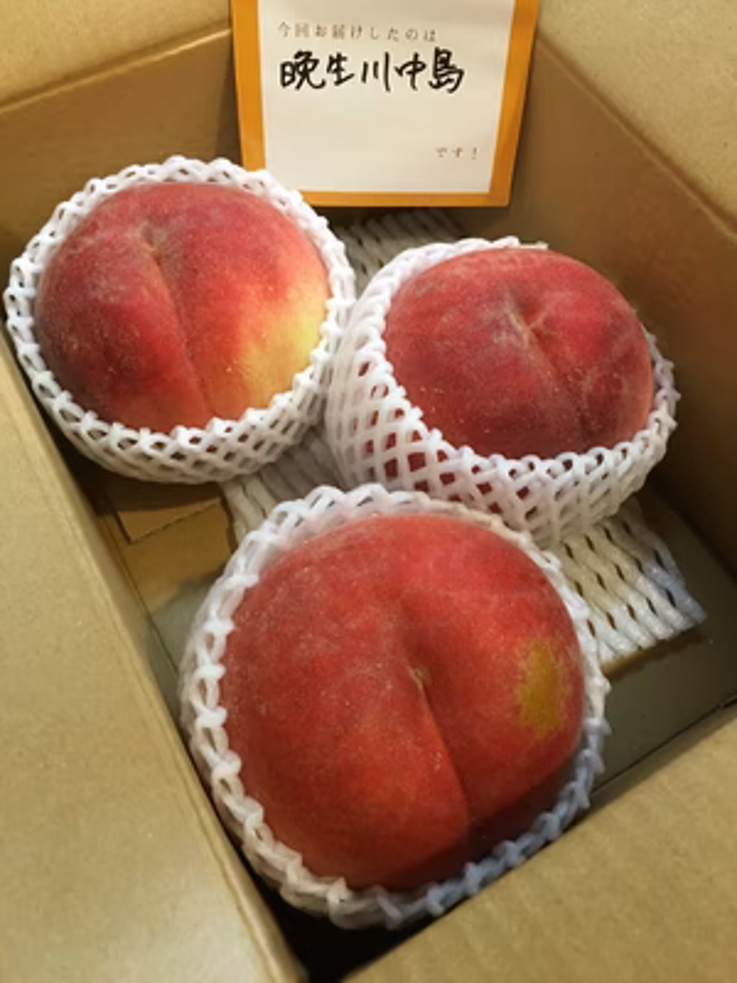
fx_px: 823
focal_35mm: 29
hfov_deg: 48.2
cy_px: 492
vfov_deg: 61.7
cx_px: 368
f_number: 2.2
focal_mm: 4.15
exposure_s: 1/15
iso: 50
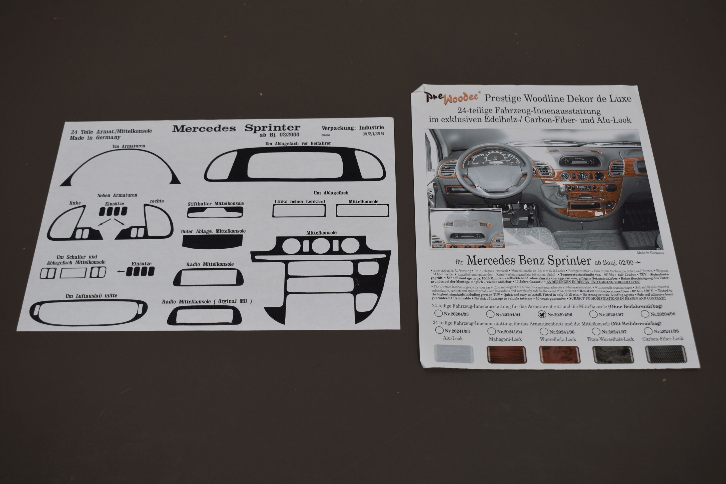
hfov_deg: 46.4
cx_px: 363
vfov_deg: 31.9
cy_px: 242
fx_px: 847
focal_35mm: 42
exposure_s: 1/125
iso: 280
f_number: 5.6
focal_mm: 28
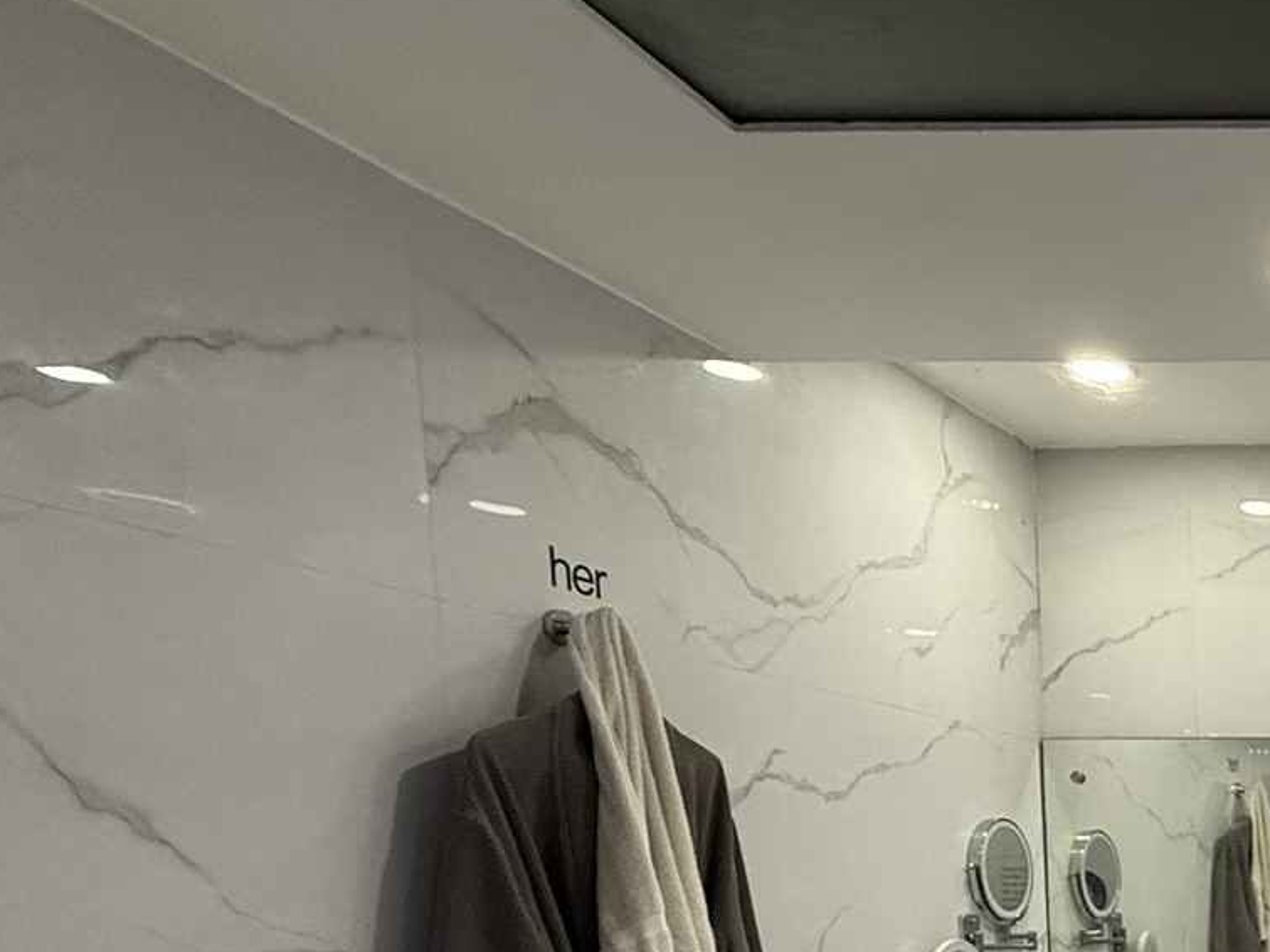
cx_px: 1716
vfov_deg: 33.1
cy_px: 1038
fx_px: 1394
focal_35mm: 38
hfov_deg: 33.2
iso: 200
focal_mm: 2.22
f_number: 2.2
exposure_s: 1/100
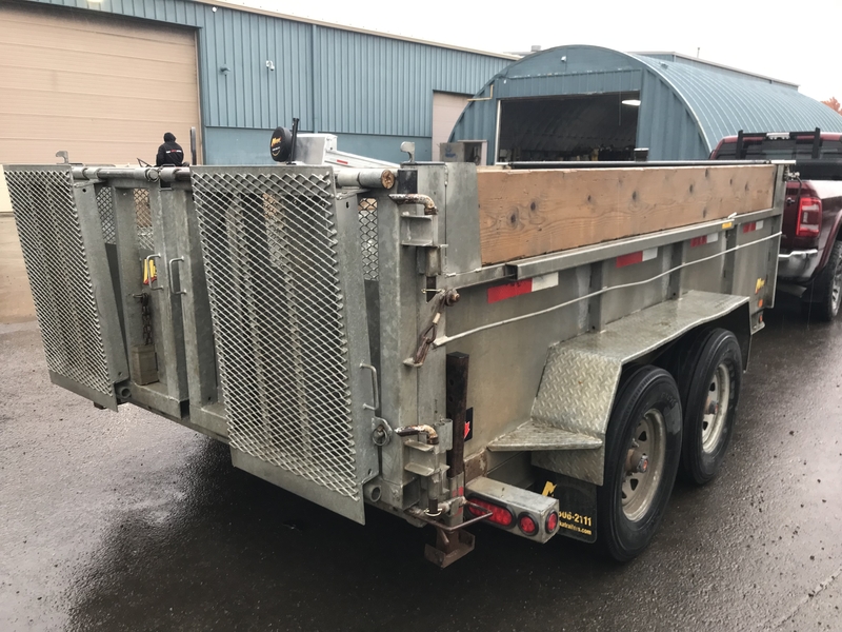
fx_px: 681
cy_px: 316
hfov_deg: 63.4
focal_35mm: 28
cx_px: 421
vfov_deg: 49.7
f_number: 1.8
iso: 40
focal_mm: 3.99
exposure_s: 1/120
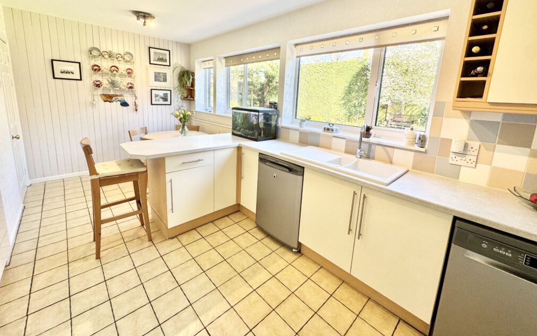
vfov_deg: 74.0
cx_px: 268
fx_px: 220
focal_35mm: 15
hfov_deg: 101.5
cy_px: 135
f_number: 2.2
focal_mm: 2.22
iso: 50
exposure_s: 1/100
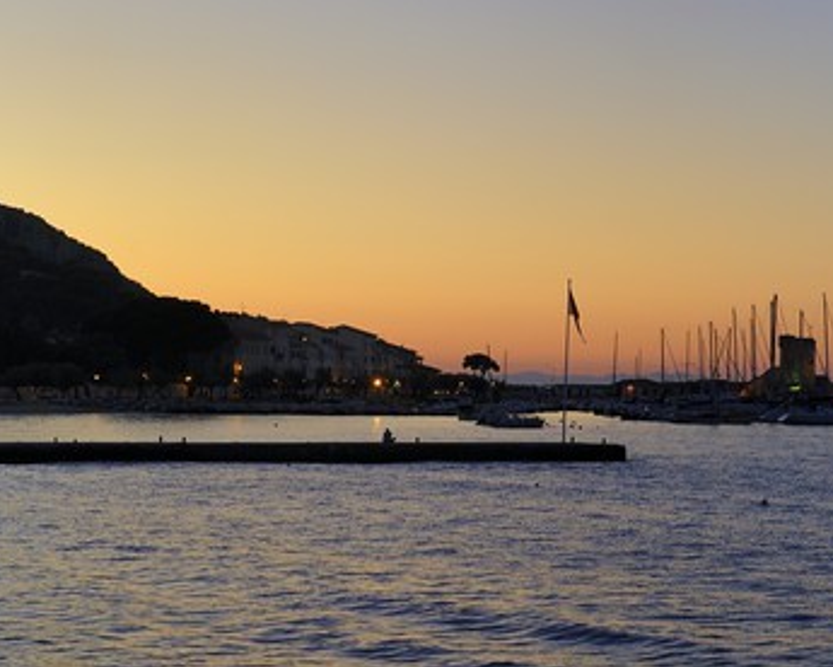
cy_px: 331
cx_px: 408
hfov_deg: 23.8
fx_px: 1972
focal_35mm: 80
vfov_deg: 19.2
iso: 800
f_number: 8
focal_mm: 70
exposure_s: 1/40
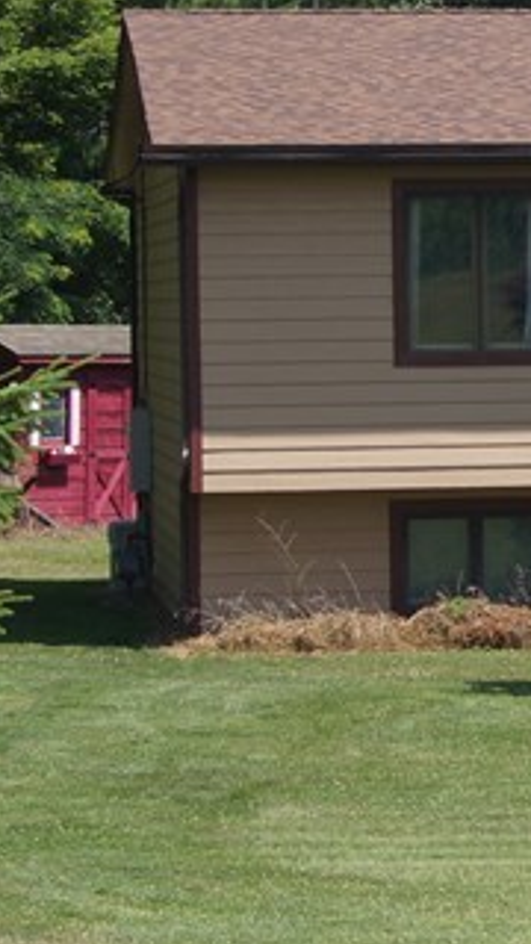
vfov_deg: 11.5
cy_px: 472
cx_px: 1217
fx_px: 4675
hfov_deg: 6.2
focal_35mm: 187
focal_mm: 35
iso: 100
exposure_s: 1/250
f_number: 8
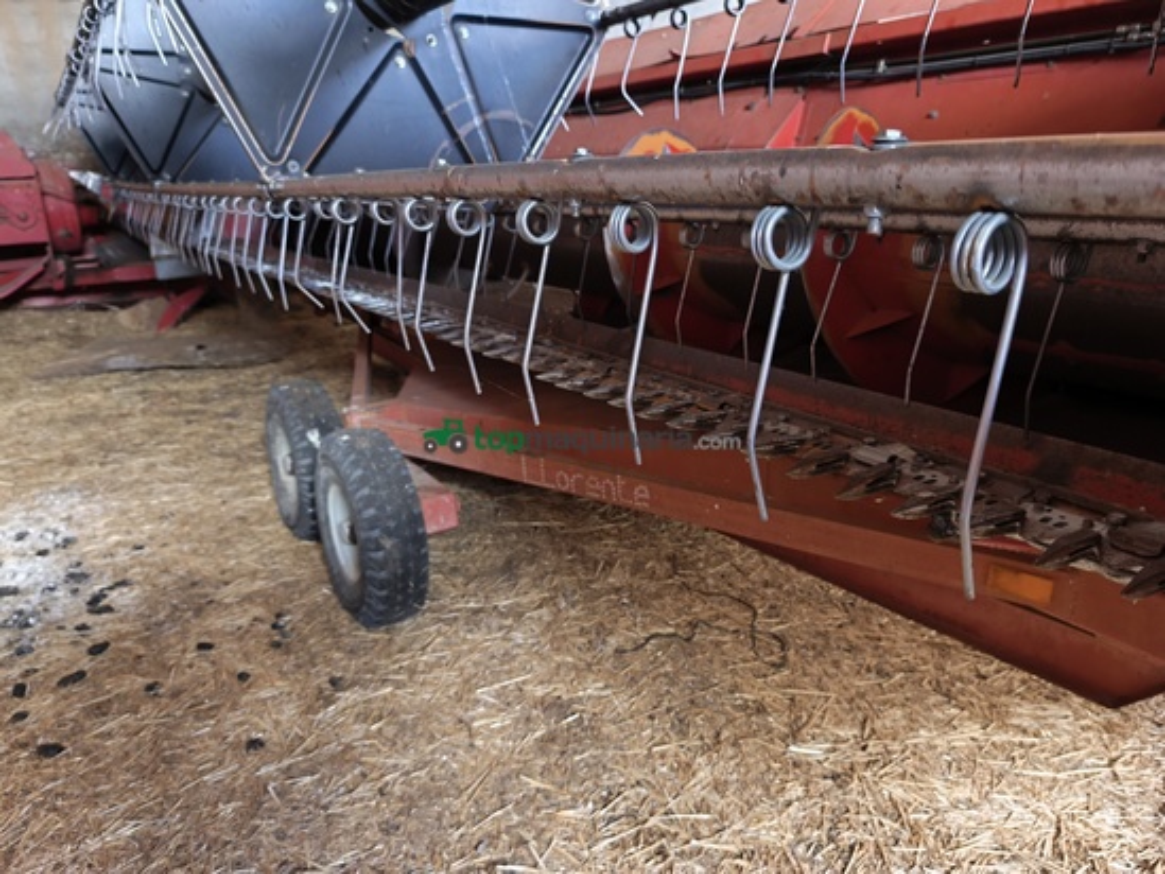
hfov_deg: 73.9
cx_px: 582
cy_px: 437
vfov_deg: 58.9
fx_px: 774
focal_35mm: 23
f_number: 1.65
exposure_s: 1/25
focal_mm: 6.18
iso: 1600
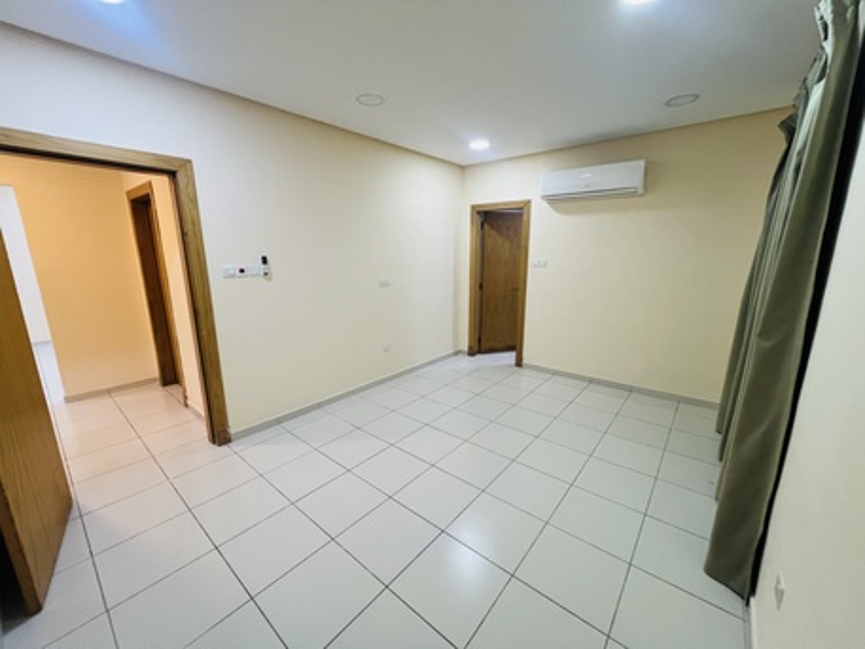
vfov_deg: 89.9
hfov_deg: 106.2
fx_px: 325
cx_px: 432
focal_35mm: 13
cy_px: 324
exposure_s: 1/100
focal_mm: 1.57
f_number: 1.8
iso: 250
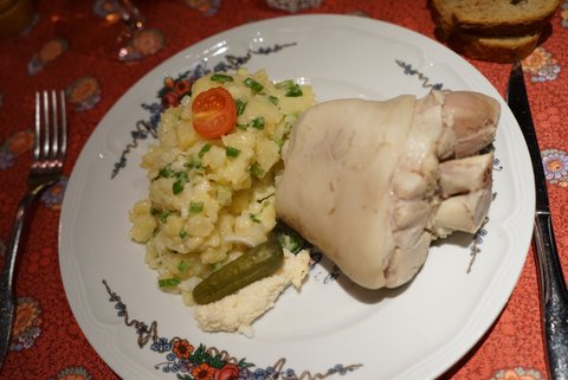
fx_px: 616
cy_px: 190
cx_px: 284
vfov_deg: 34.3
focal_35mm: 39
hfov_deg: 49.5
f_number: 4
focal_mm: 39
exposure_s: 1/60
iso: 1250
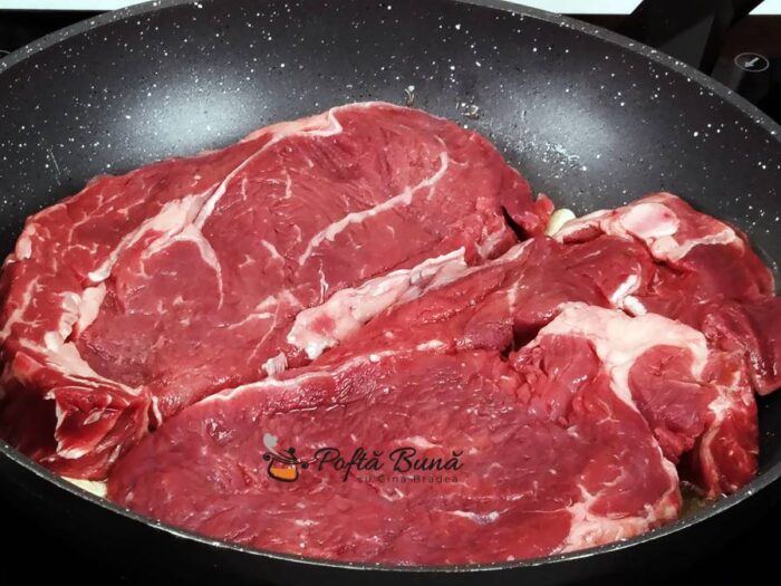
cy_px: 293
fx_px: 3226
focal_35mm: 143
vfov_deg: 10.4
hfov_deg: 13.8
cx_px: 390
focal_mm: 5.25
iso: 447
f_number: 1.75
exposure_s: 1/33.3
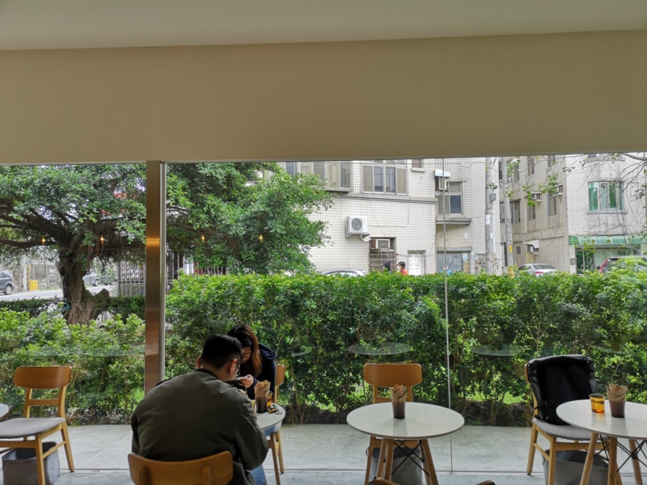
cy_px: 242
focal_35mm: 27
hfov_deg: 65.3
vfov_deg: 51.4
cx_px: 324
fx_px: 505
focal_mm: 3.95
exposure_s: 1/261
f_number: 1.8
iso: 50
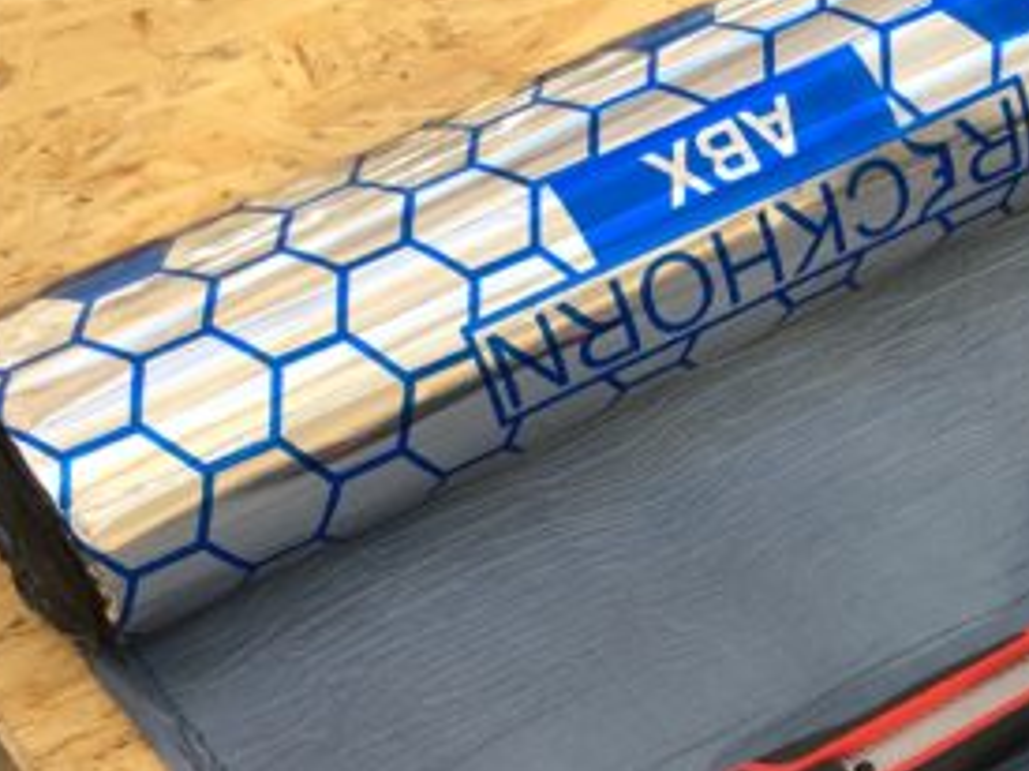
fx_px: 2407
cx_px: 1201
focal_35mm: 81
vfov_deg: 17.4
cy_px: 898
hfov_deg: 22.4
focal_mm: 4.15
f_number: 2.2
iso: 25
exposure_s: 1/209
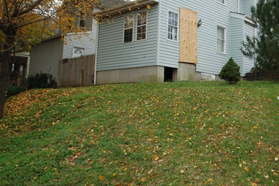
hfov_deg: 44.6
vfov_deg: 30.7
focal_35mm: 43
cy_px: 54
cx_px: 193
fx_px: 333
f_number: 5.6
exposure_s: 1/125
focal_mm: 18
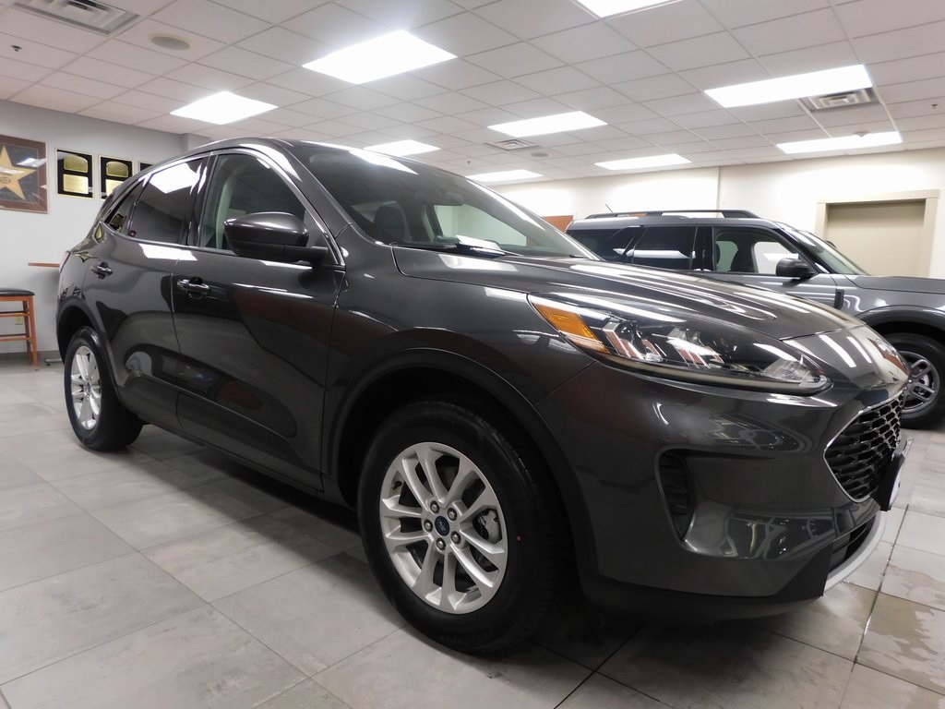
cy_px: 354
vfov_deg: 58.9
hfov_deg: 73.9
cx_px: 472
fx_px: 628
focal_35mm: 23
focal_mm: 4
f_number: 3
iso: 400
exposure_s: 1/20
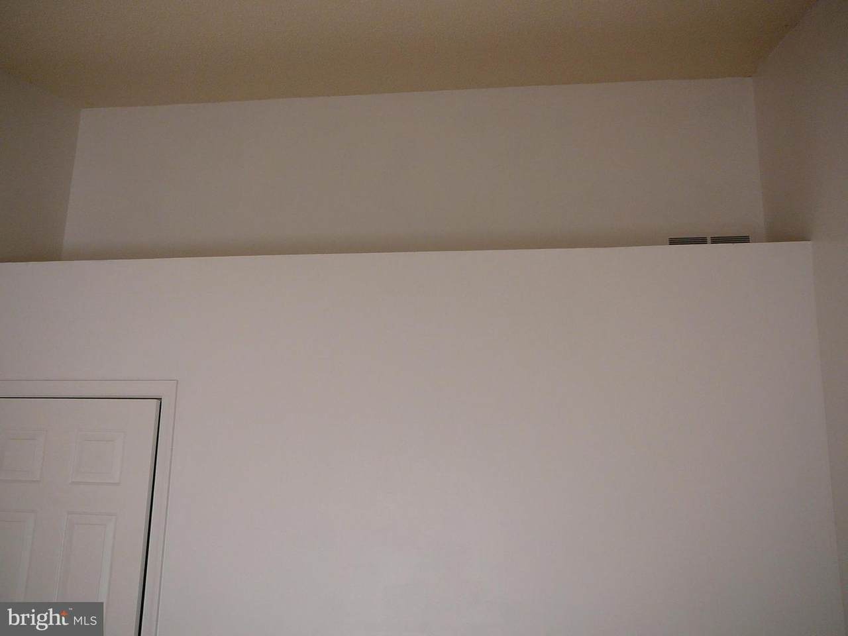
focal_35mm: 35
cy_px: 318
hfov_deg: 52.6
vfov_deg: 40.7
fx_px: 857
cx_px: 424
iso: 100
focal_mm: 5.2
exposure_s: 1/40
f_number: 2.8
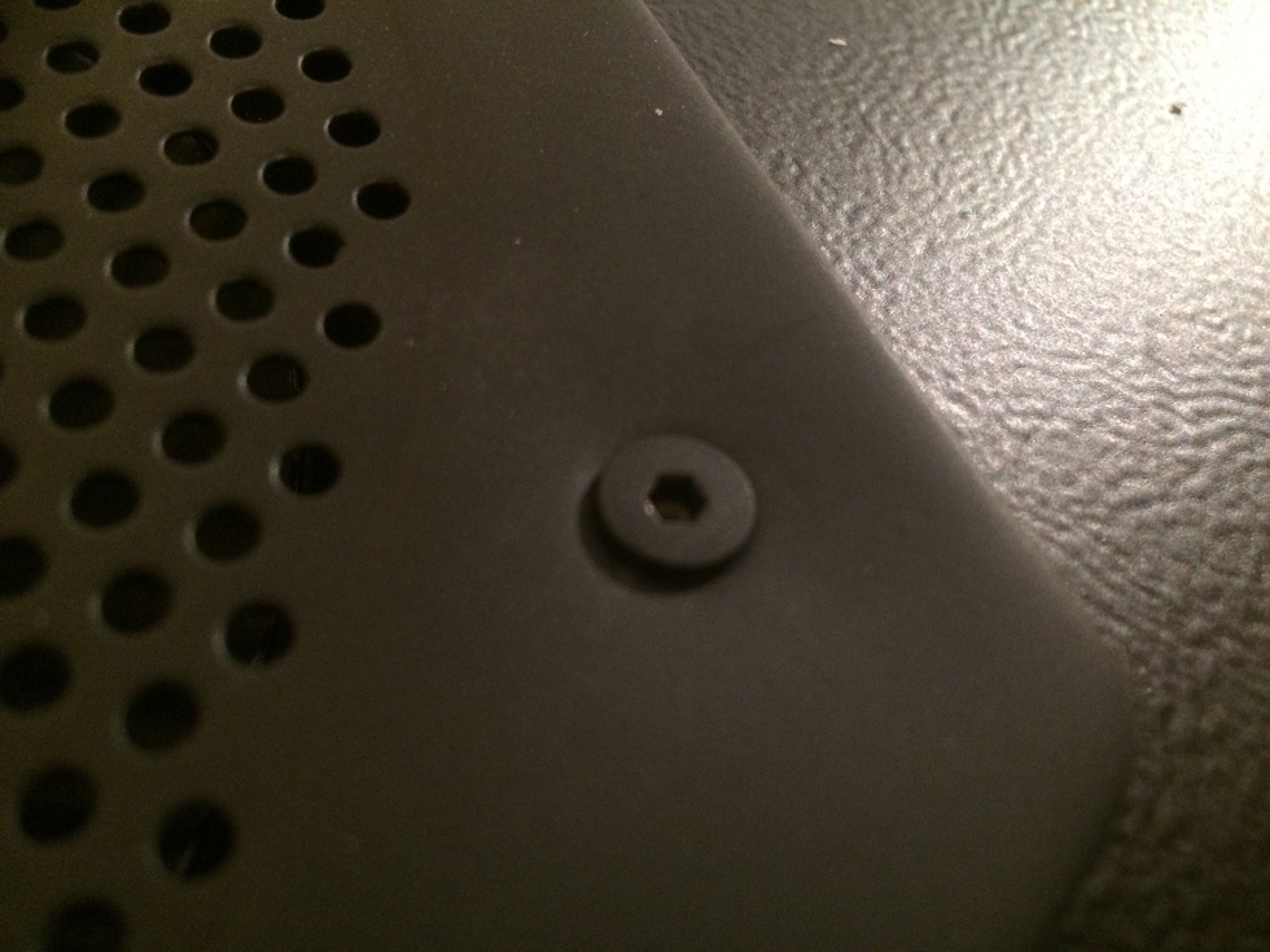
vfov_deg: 48.2
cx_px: 635
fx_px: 1064
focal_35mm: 29
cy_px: 476
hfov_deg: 61.7
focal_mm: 4.15
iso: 400
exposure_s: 1/17
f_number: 2.2
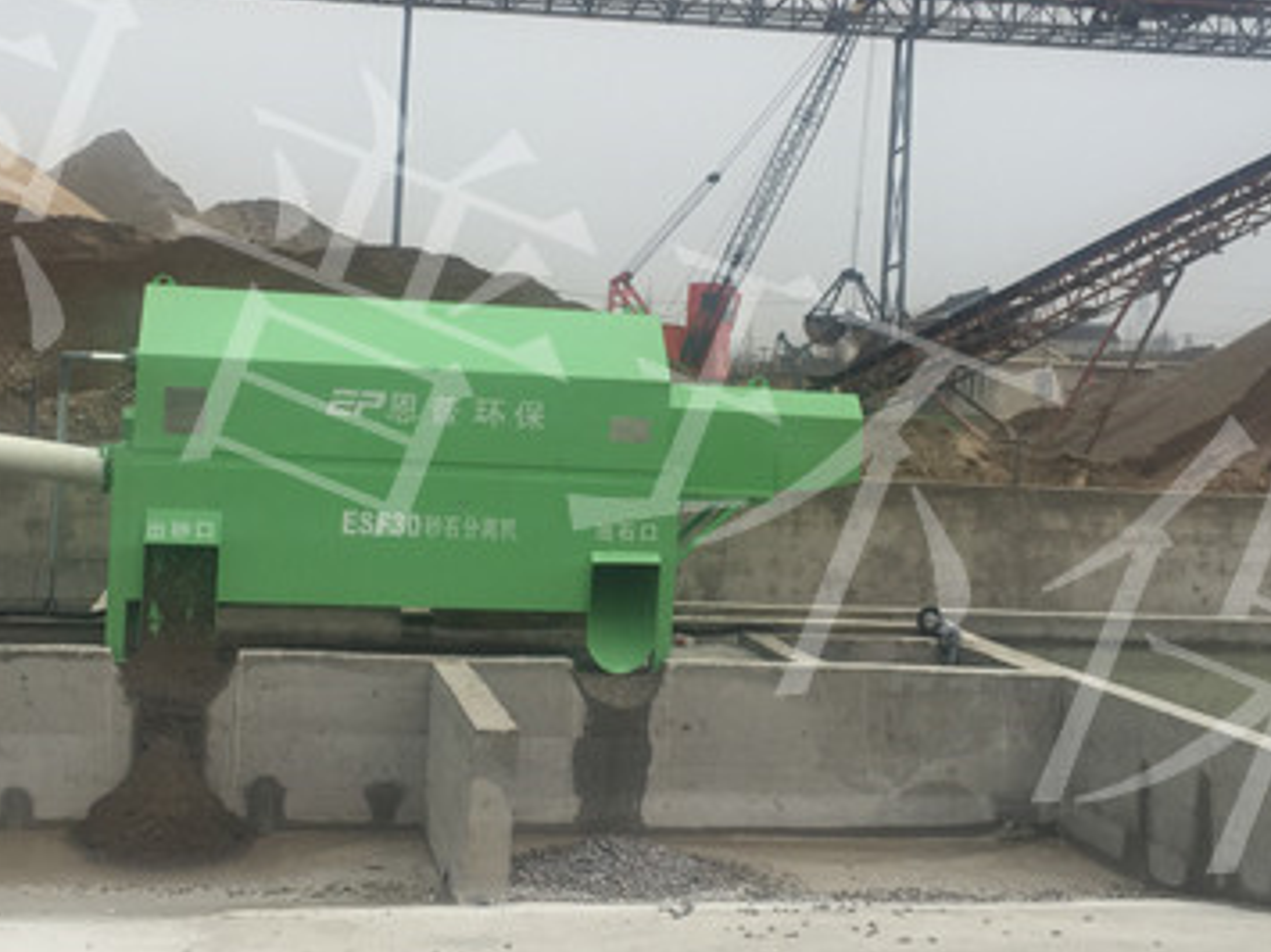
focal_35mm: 49
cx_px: 587
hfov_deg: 38.9
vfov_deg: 29.7
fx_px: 1799
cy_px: 447
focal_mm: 4.15
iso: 32
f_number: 2.2
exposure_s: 1/1163
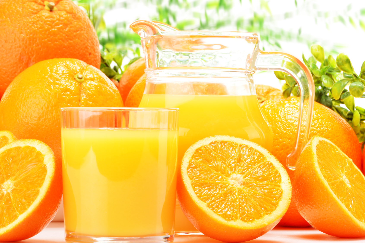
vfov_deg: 11.4
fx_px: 1216
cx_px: 182
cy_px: 122
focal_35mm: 120
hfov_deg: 17.1
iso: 100
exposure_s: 1/100
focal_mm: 80
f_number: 20
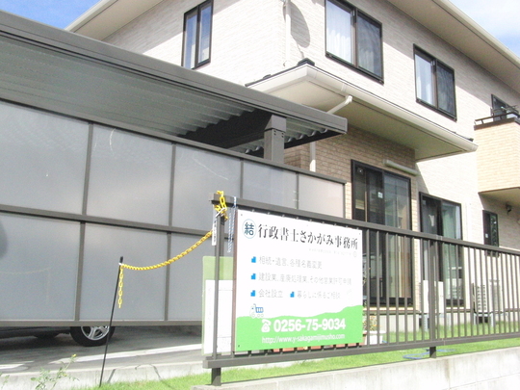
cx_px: 260
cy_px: 195
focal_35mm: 37
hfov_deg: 50.1
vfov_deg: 38.7
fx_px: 556
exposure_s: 1/1000
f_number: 8.5
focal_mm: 6.42
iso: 800
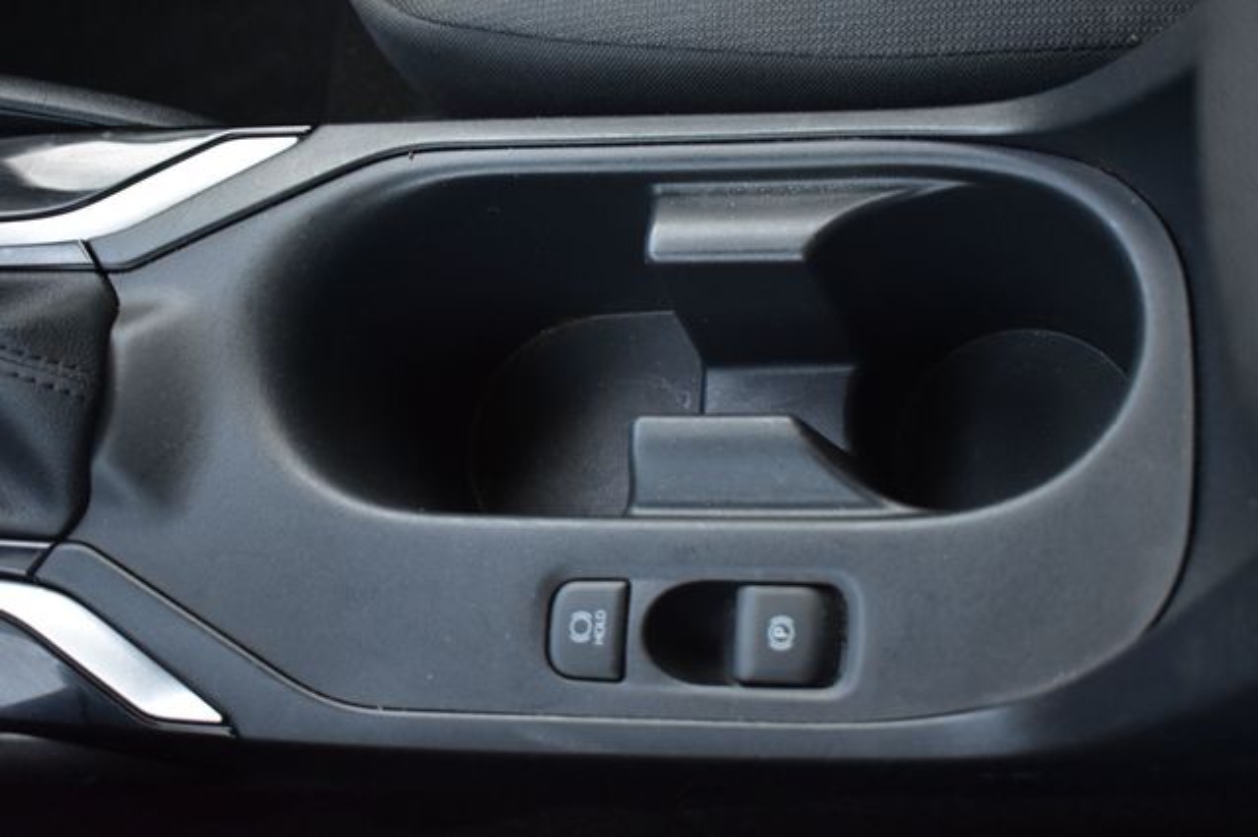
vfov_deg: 23.8
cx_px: 629
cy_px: 418
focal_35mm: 57
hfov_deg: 35.1
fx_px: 1991
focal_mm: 38
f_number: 4.8
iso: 1600
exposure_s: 1/15
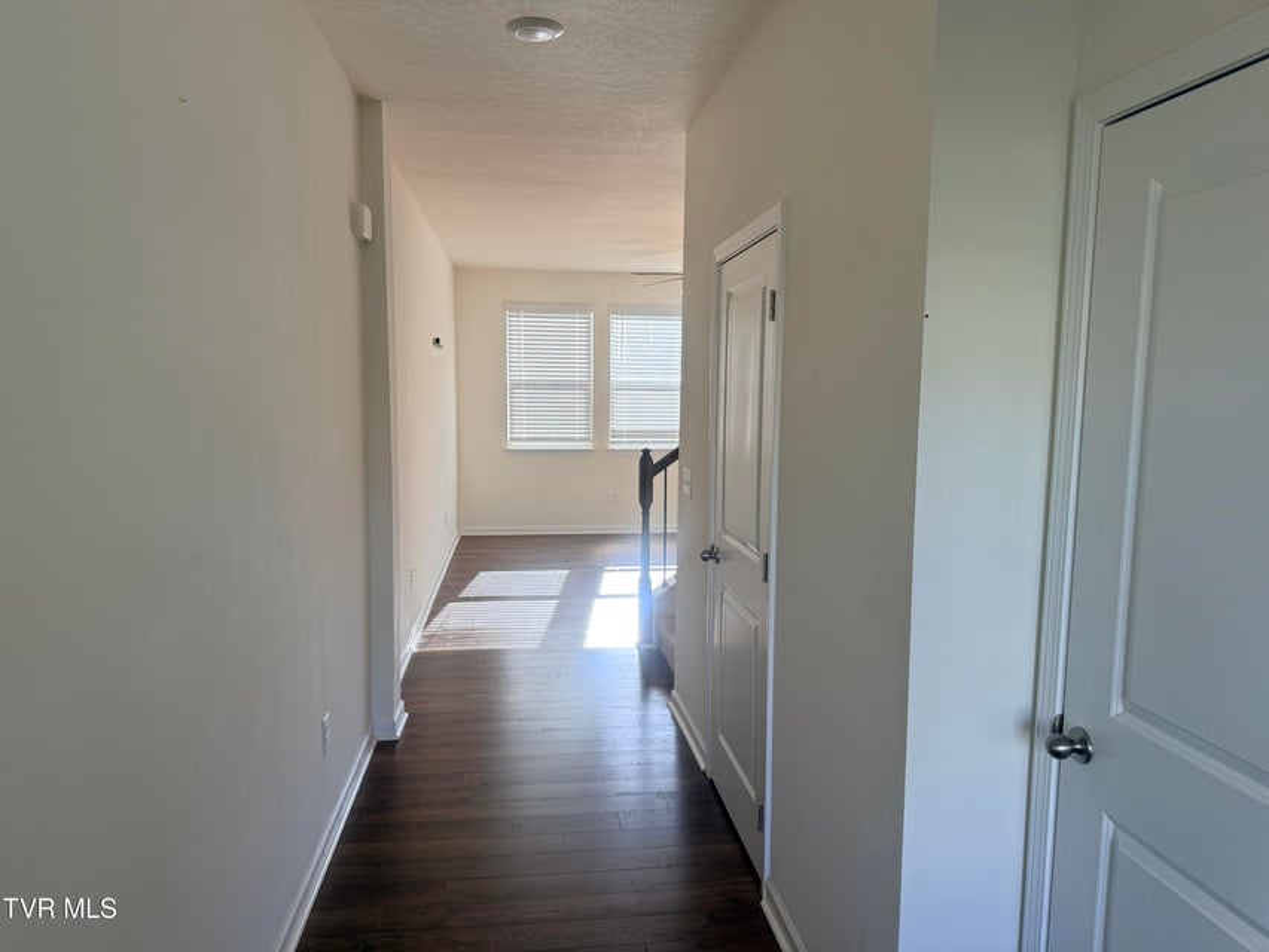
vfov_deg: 56.8
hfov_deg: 71.6
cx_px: 634
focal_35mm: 24
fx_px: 880
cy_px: 476
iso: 125
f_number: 1.78
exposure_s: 1/240
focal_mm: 6.76
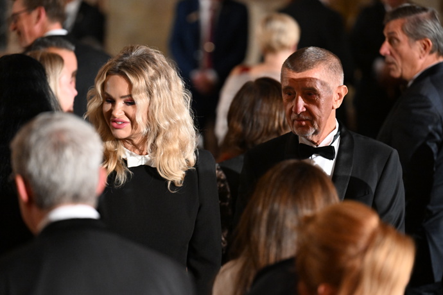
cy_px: 148
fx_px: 2461
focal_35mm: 200
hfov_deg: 10.3
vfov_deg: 6.9
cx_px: 222
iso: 8000
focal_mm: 200
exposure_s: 1/200
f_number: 3.5
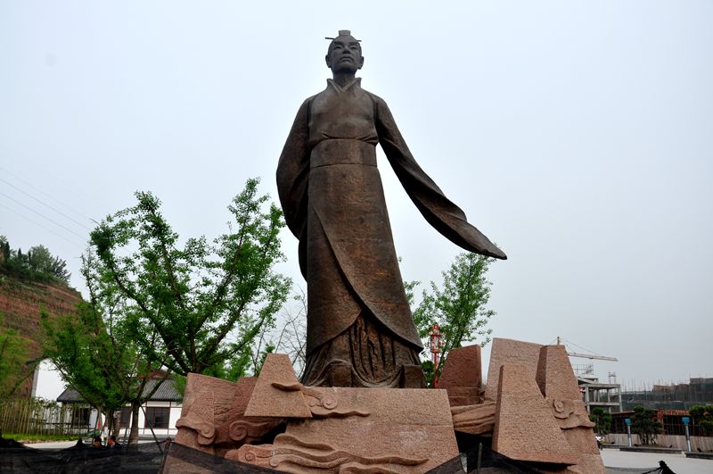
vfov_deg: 35.4
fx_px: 742
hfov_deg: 51.3
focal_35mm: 38
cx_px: 356
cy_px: 237
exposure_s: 1/250
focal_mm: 25
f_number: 8
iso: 200
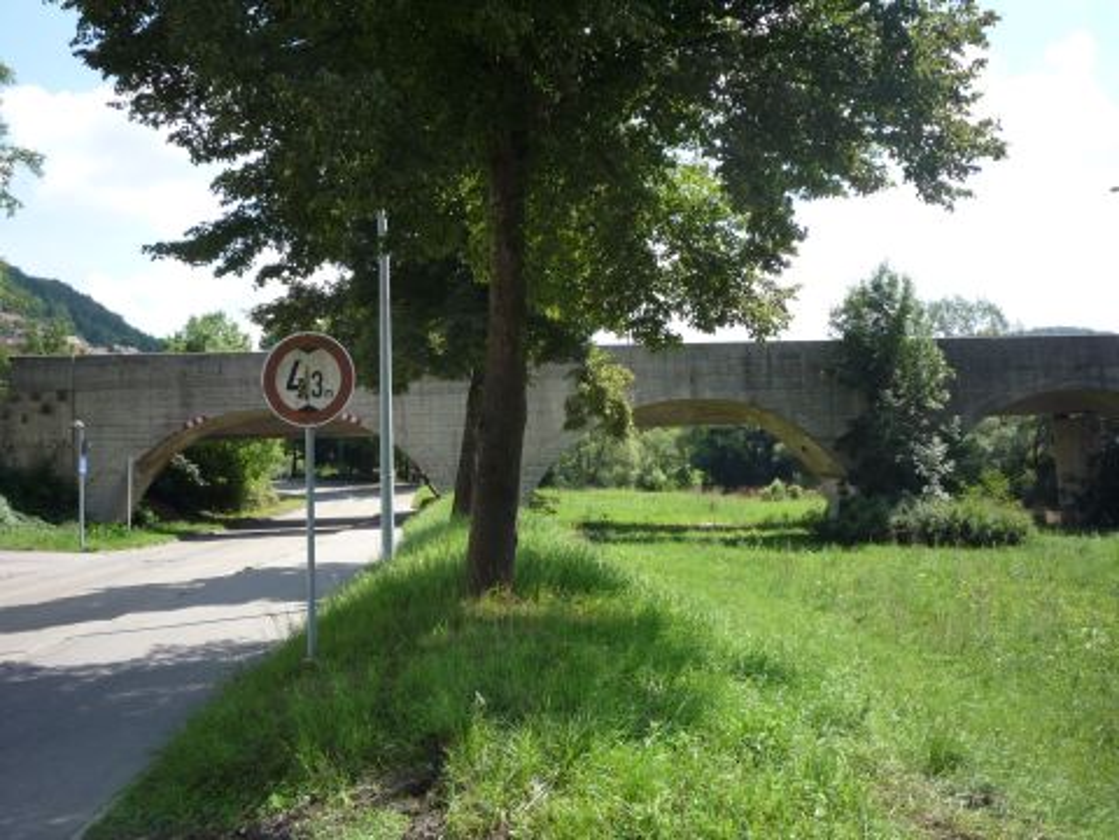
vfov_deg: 44.2
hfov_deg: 56.8
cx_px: 560
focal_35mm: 32
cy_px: 420
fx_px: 1034
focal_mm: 5.2
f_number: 4
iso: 100
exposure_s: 1/320
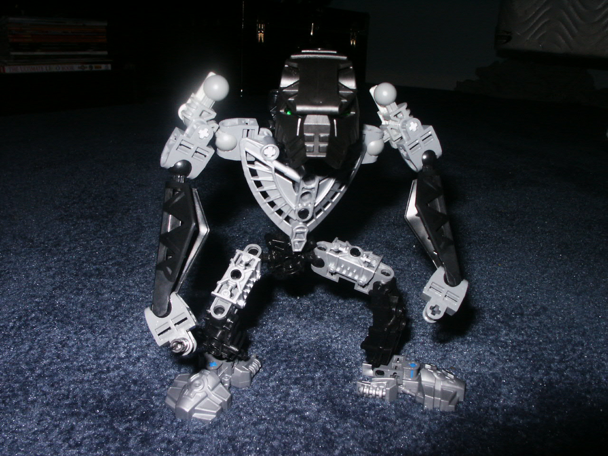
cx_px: 304
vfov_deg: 40.7
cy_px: 228
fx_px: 615
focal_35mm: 35
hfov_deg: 52.6
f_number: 6.7
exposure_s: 1/45
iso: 200
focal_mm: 7.18
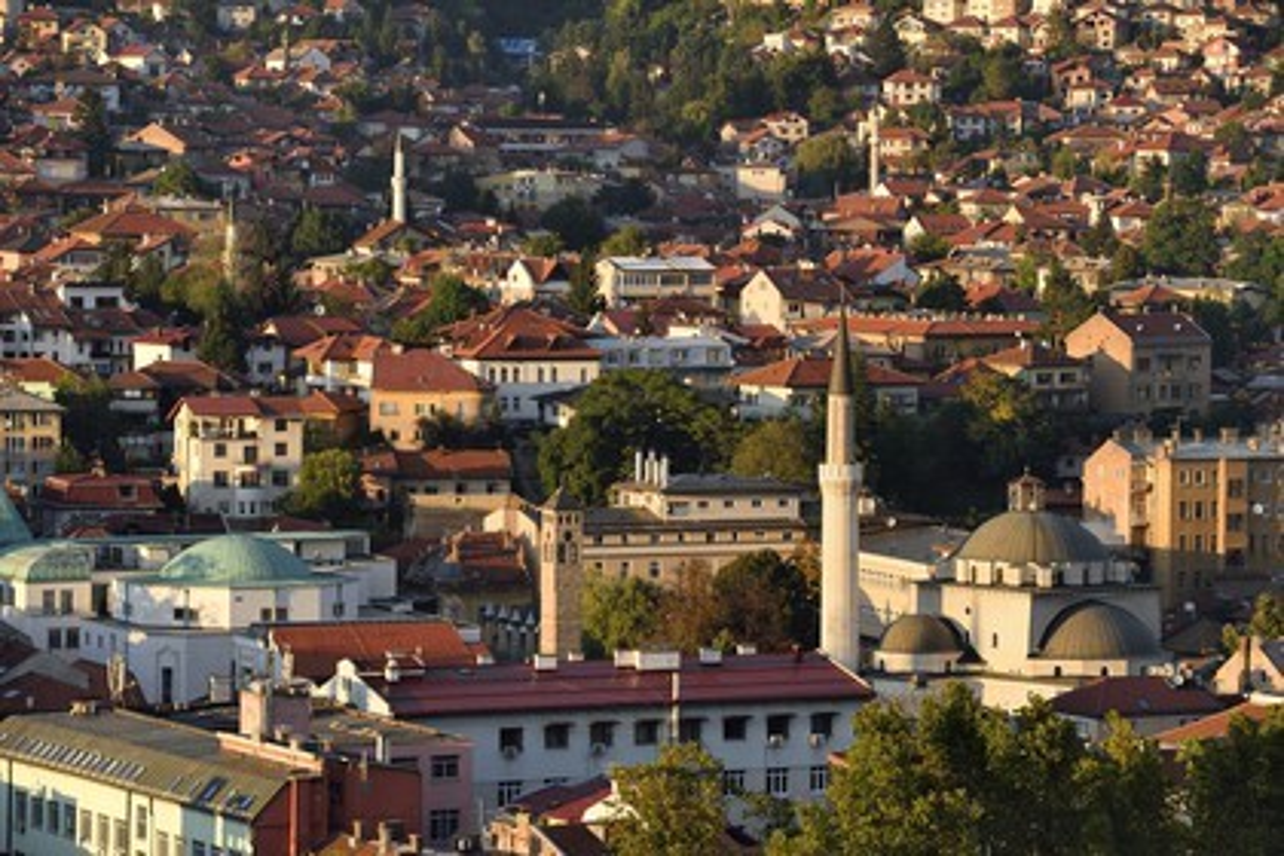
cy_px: 428
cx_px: 642
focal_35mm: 160
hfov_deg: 12.8
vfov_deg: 8.6
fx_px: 5706
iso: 200
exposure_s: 1/250
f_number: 7.1
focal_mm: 160
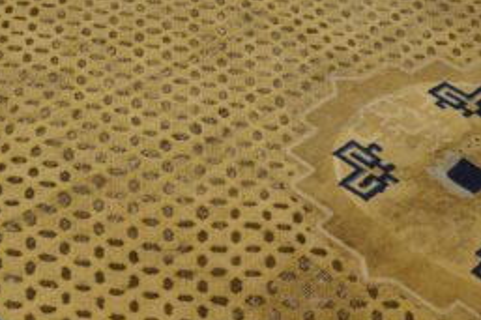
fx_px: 1122
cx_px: 146
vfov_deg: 16.2
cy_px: 132
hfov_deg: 24.0
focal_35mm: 84
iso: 400
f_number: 4
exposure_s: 1/60
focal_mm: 24
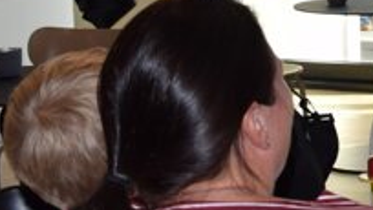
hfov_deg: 13.7
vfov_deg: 8.2
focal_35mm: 147
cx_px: 576
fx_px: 1455
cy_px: 3
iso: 360
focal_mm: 22
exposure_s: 1/125
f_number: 5.6
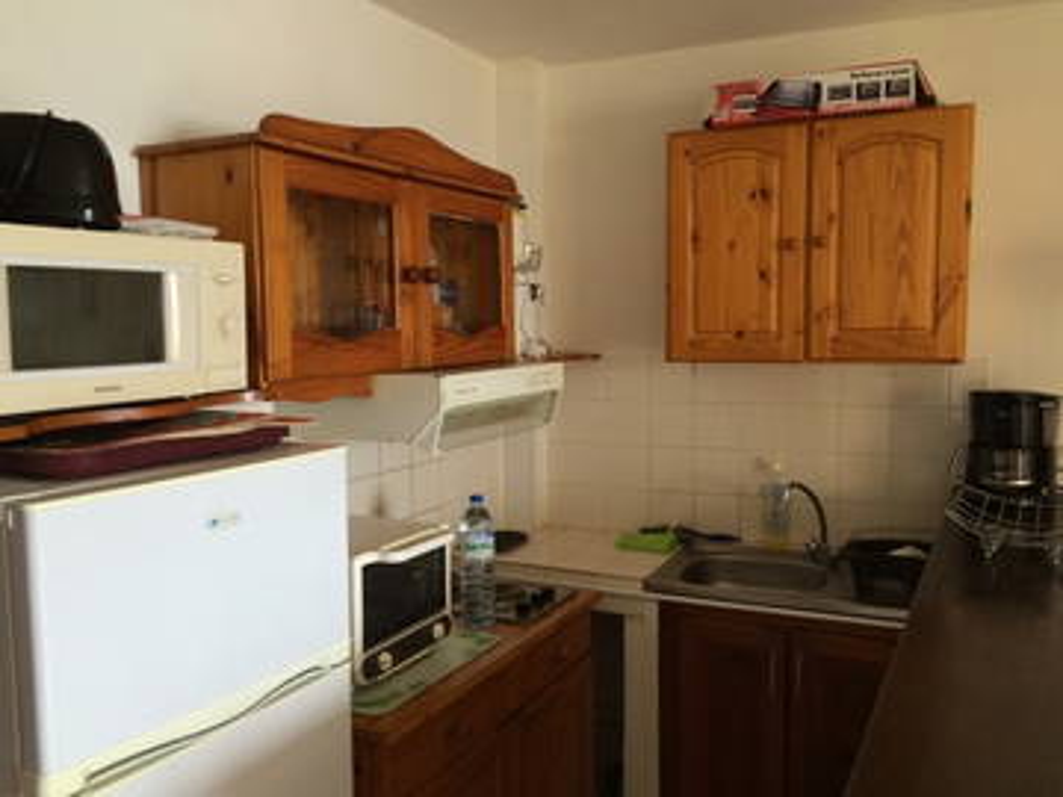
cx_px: 532
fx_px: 891
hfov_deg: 61.7
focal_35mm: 29
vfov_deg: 48.2
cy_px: 398
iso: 50
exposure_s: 1/30
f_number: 2.2
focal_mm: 4.15
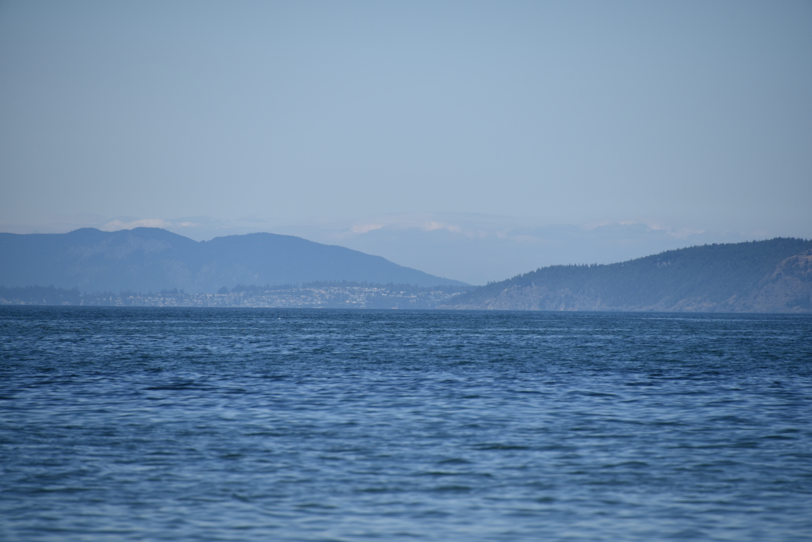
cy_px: 271
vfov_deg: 4.6
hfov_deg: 6.9
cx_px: 406
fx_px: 6768
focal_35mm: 300
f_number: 7.1
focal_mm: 300
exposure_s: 1/640
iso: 100
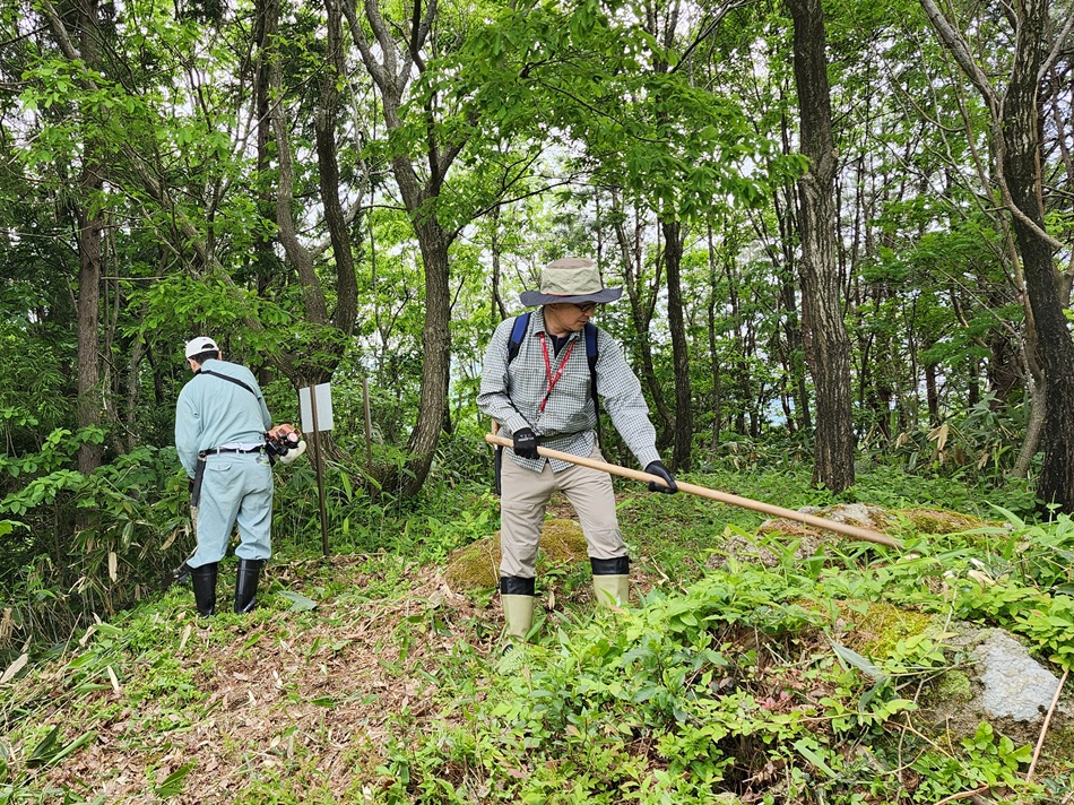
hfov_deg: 57.2
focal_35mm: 31
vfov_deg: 45.4
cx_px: 367
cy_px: 408
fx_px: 962
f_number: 1.8
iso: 32
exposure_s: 1/180
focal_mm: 5.54
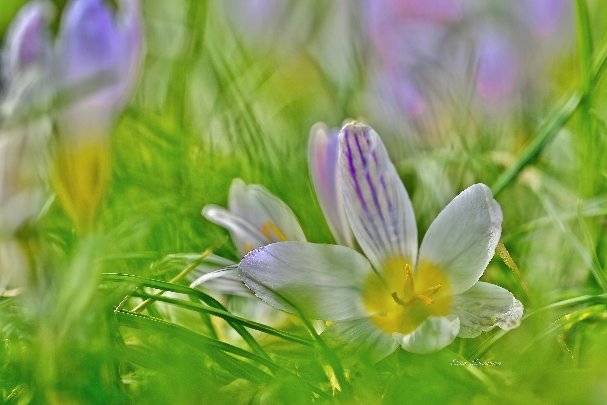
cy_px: 202
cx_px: 304
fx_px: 2832
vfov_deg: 8.2
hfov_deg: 12.2
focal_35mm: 168
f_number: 6.4
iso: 200
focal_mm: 112
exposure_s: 1/180
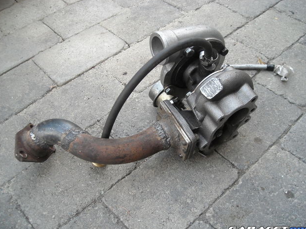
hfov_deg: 51.3
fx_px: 318
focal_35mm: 36
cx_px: 155
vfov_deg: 39.7
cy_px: 116
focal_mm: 5.7
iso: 191
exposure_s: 1/60
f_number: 2.8
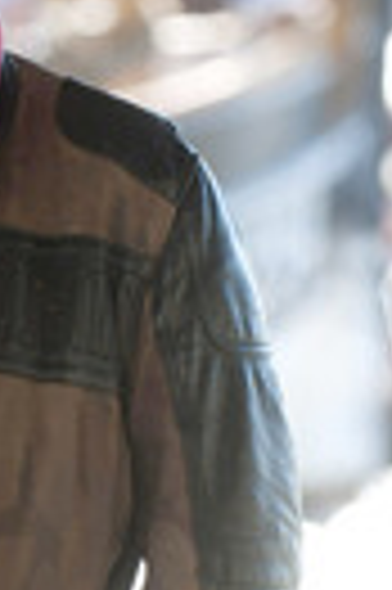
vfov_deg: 4.8
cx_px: -155
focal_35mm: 429
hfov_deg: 3.2
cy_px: 531
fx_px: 7025
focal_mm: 140
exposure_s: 1/400
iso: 200
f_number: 4.5
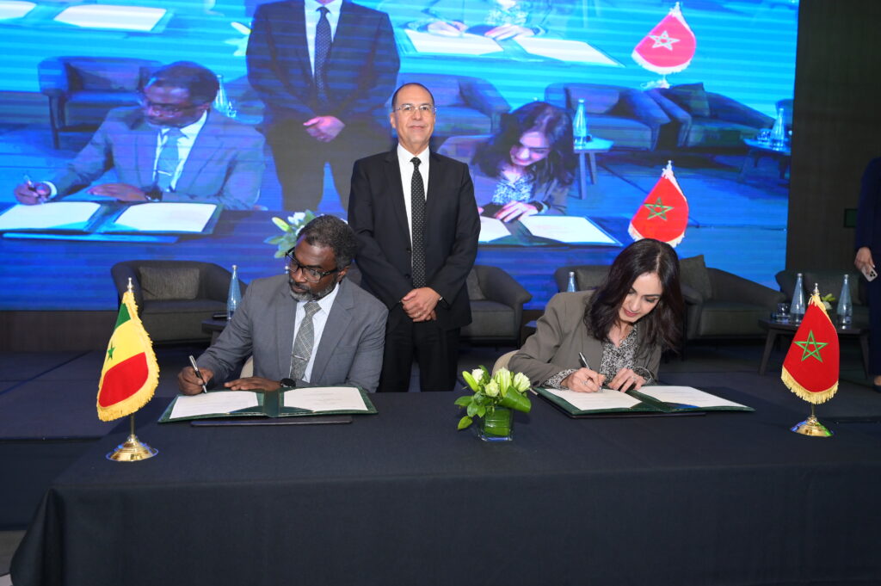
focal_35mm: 30
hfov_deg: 62.0
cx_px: 440
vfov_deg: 43.5
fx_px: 734
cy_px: 293
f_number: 4
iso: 1600
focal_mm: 30
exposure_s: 1/200
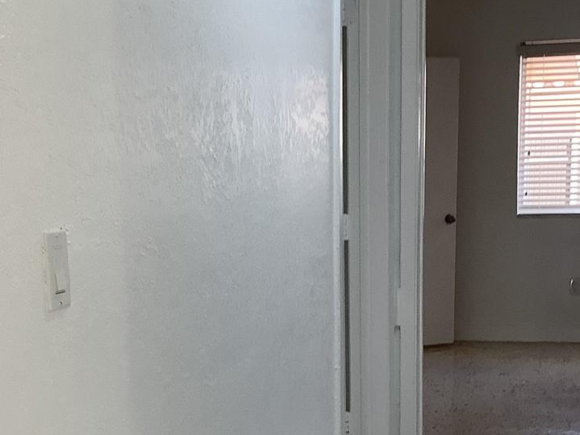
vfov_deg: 20.7
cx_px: 239
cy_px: 417
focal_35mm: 69
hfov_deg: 28.1
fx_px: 1156
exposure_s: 1/60
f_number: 2.4
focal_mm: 3.3
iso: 64
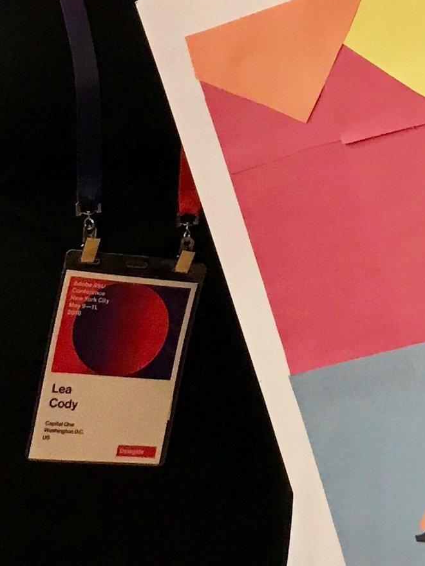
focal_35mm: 106
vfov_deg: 18.3
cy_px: 74
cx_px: 464
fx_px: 1735
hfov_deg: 13.7
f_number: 1.8
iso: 80
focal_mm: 3.99
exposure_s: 1/15
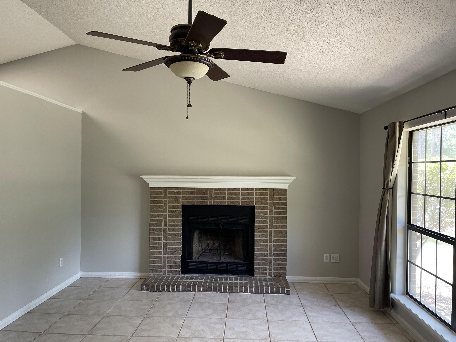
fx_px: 343
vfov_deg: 53.1
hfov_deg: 67.3
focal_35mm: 26
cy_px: 171
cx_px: 228
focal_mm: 4.2
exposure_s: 1/121
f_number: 1.6
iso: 125
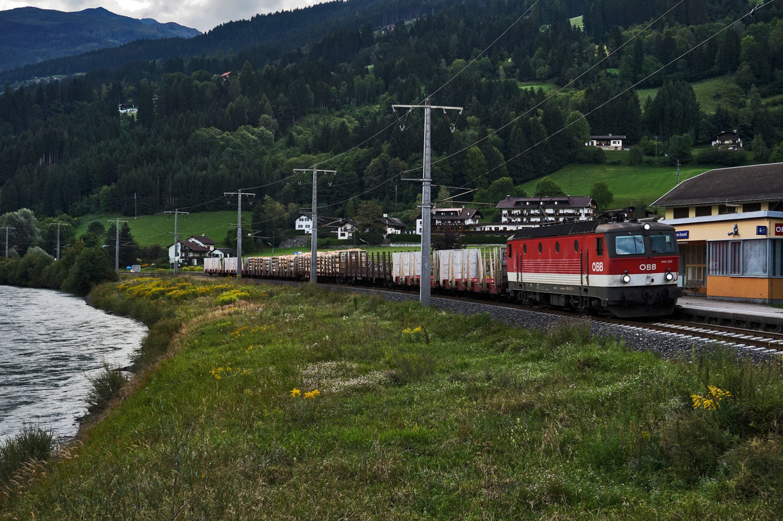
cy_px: 260
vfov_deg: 30.8
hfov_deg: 45.0
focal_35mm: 44
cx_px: 392
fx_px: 945
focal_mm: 29
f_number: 5
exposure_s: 1/320
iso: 200
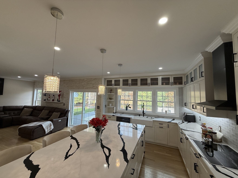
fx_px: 96
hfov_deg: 102.1
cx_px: 119
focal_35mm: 14
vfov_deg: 85.7
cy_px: 89
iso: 80
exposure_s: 1/120
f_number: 2.2
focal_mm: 2.22
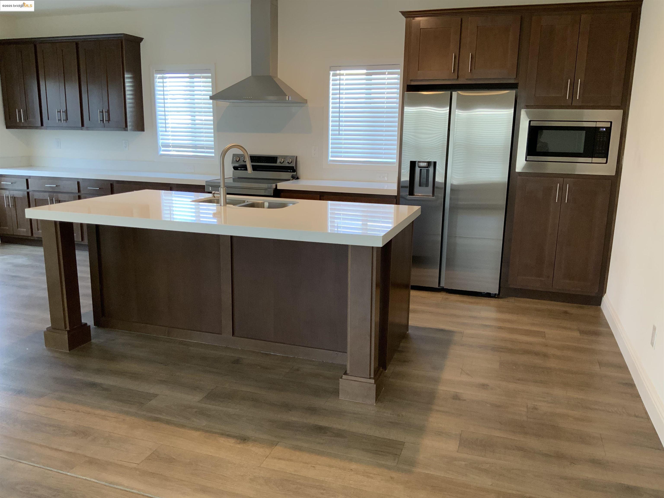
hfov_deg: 61.7
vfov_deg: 48.2
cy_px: 249
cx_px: 332
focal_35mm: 29
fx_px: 556
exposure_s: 1/60
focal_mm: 3
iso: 125
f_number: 1.8
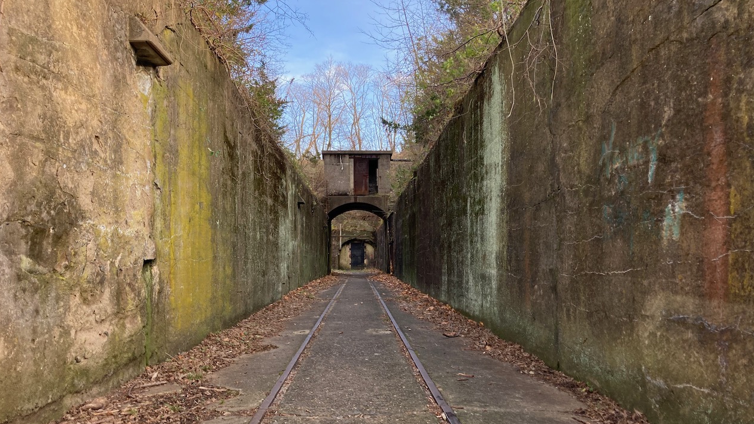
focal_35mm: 31
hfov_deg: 62.6
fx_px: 620
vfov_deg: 37.6
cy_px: 255
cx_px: 372
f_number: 1.8
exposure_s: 1/180
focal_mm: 3.99
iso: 20
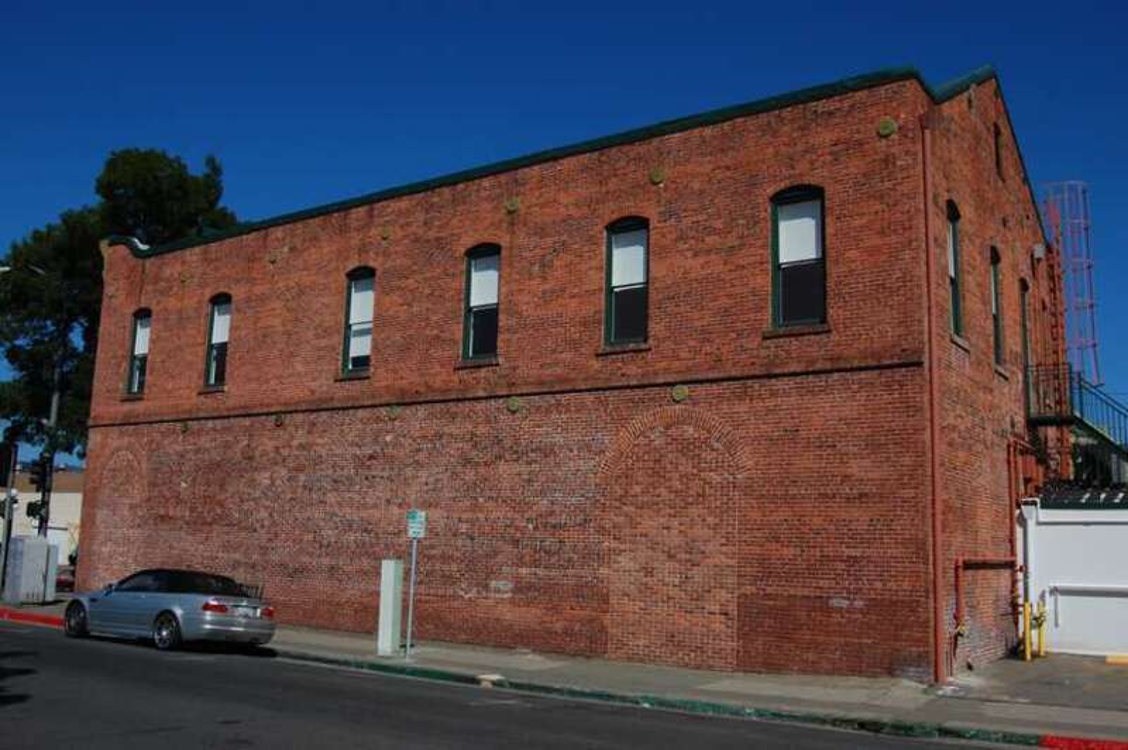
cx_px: 564
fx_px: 1033
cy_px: 375
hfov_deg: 57.3
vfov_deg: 39.9
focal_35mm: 33
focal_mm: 22
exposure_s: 1/160
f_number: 16
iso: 200
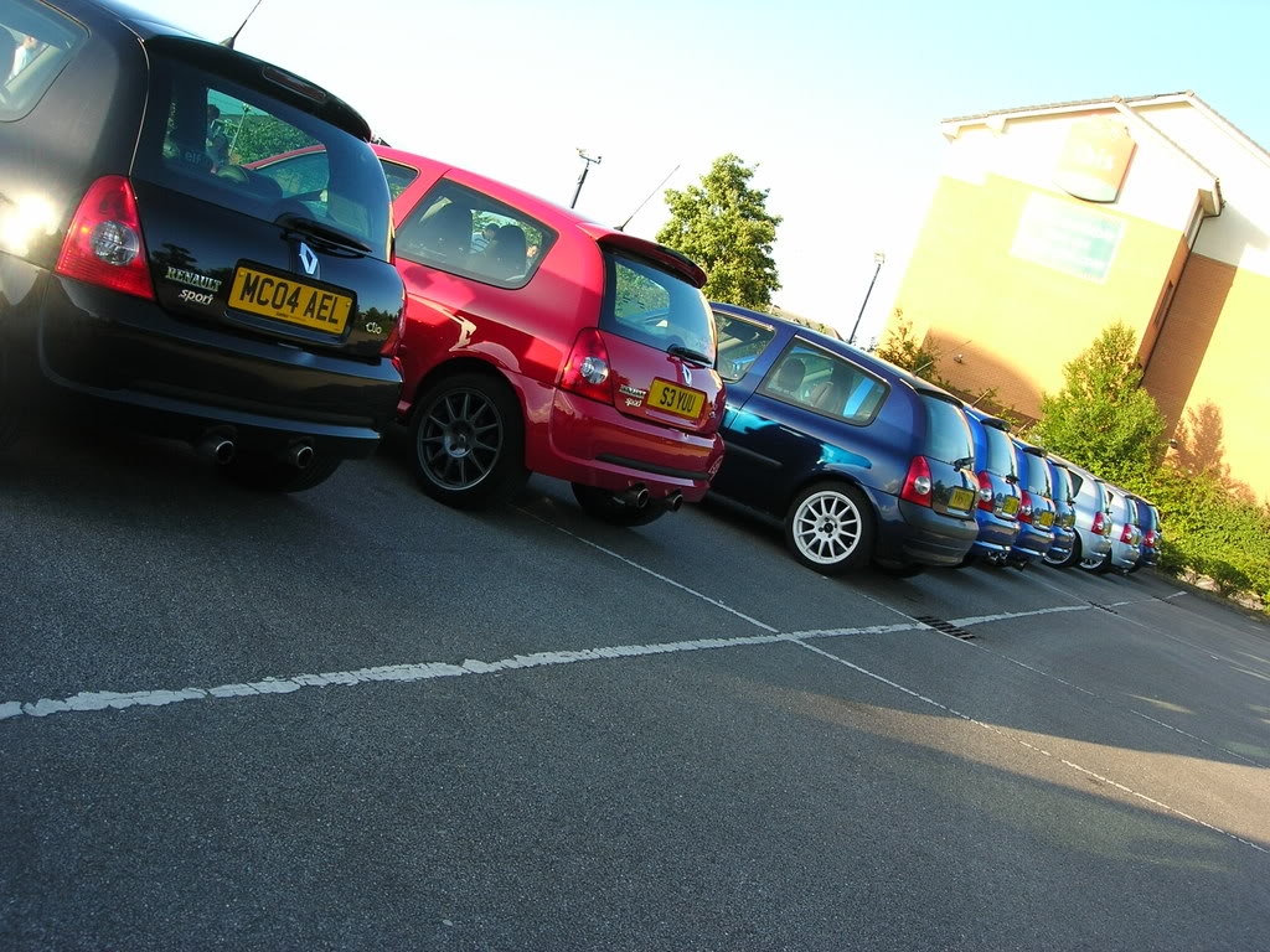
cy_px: 476
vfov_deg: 37.7
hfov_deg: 49.0
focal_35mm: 38
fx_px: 1394
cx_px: 635
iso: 64
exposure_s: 1/113
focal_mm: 7.8
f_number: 4.8
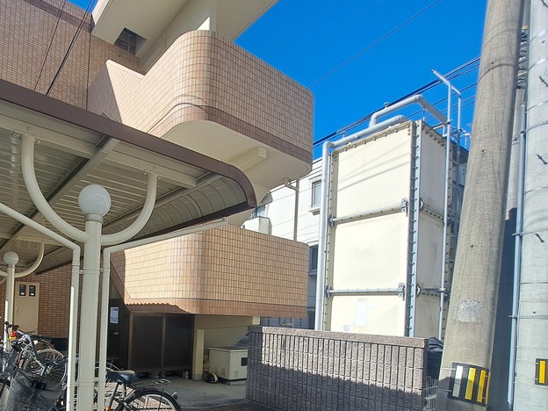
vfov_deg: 62.2
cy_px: 308
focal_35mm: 20
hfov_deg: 77.3
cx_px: 155
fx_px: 317
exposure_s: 1/1047
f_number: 2.2
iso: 50
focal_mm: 1.74
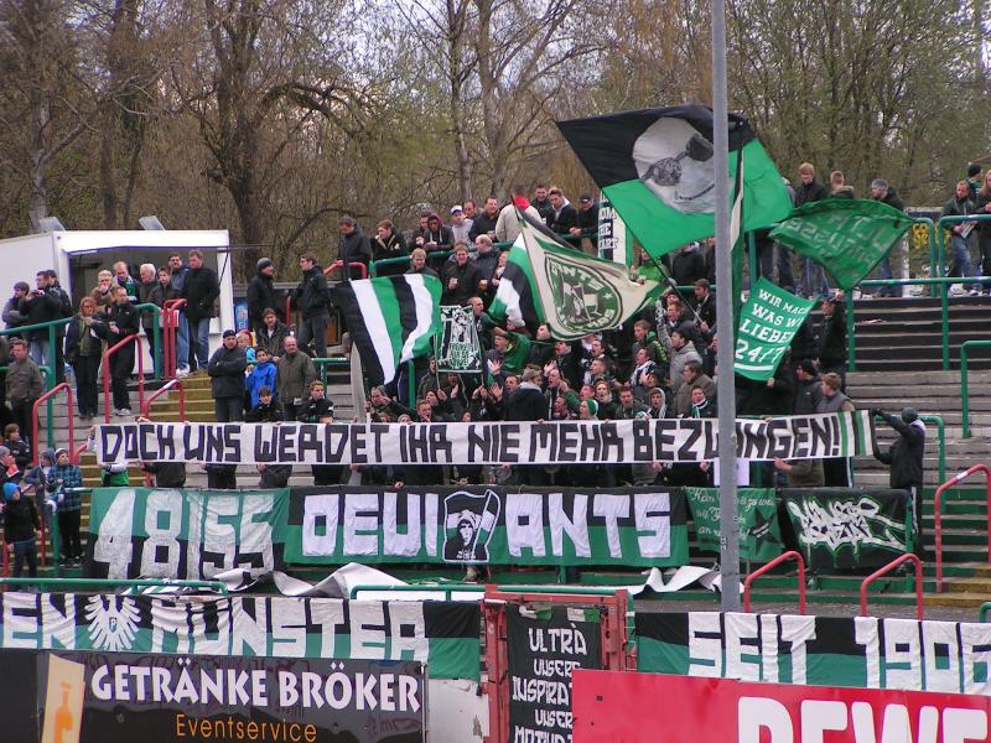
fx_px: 5640
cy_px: 372
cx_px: 496
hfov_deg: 10.0
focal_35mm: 197
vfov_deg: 7.5
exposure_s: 1/200
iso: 50
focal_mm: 30.1
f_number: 3.5
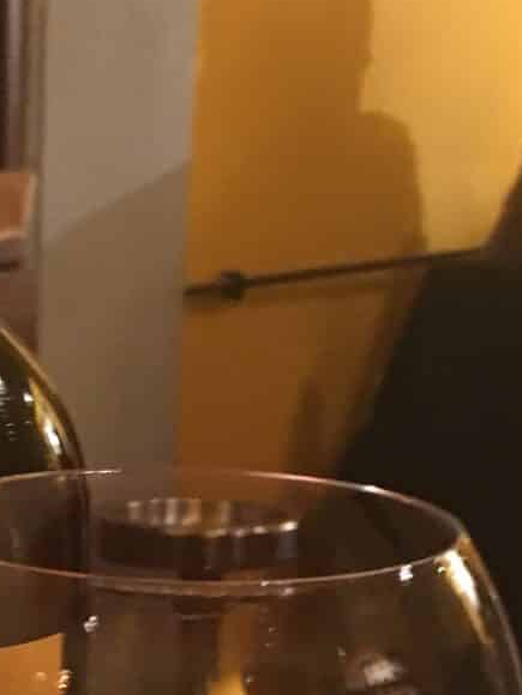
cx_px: -67
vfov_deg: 19.5
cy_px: 788
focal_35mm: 96
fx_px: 1930
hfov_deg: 15.0
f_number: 2.2
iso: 500
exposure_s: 1/17
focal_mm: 4.15
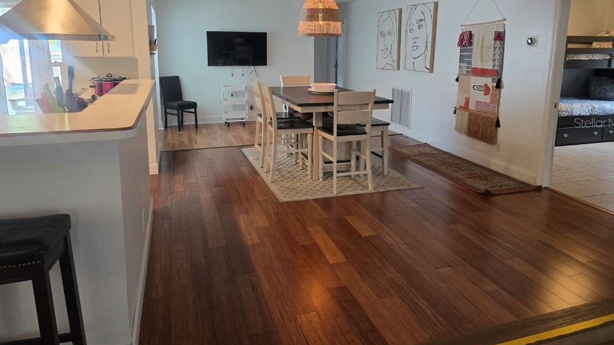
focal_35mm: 26
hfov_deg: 71.9
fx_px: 423
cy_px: 122
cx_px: 314
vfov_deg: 43.9
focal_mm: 6.3
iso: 320
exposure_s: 1/120
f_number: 1.7
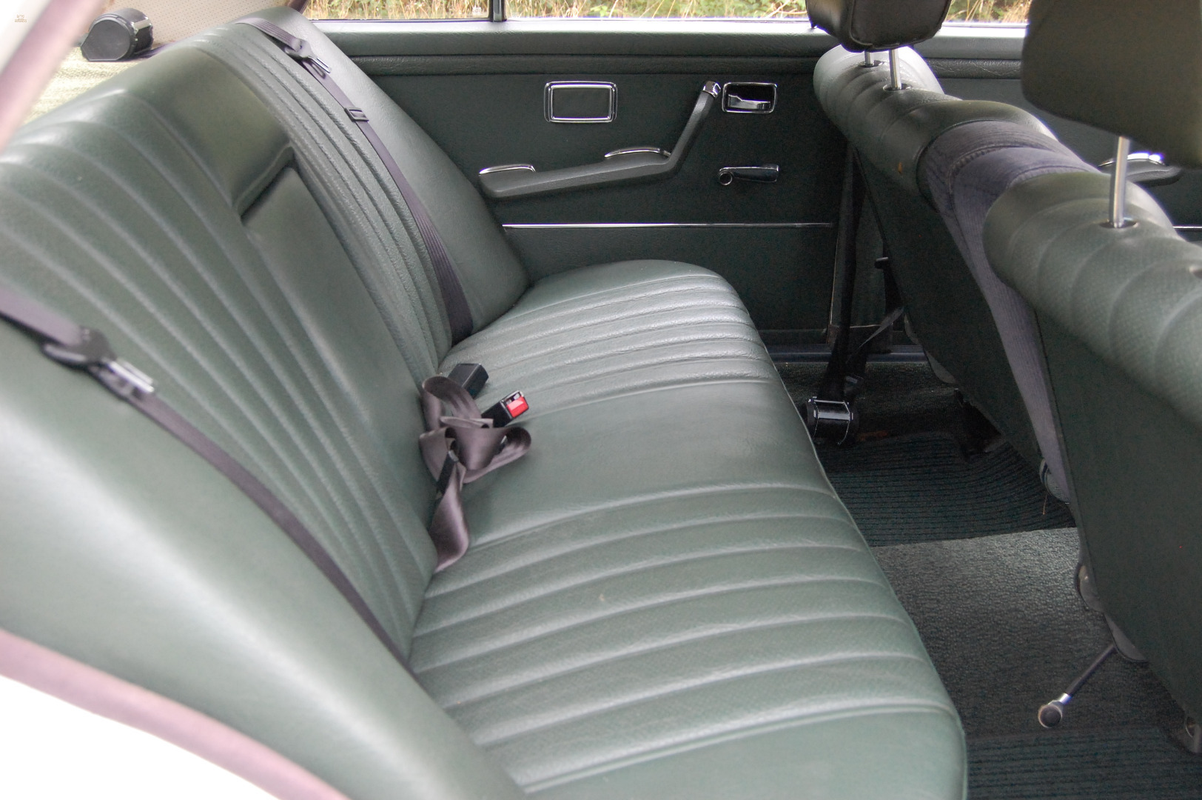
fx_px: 1301
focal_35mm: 39
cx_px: 601
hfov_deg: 49.6
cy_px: 400
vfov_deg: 34.2
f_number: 5.6
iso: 1600
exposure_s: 1/200
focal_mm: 26
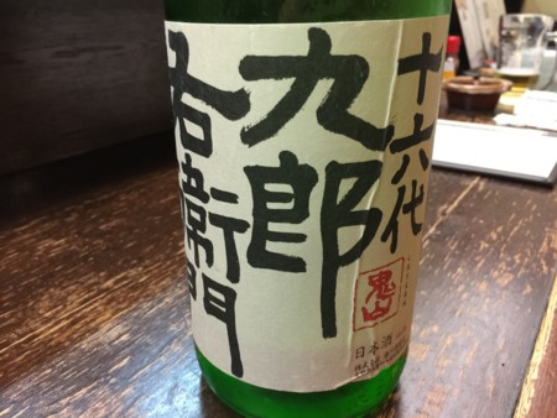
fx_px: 467
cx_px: 278
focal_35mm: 29
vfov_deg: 48.3
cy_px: 209
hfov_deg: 61.6
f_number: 2.2
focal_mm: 4.15
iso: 125
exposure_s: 1/10
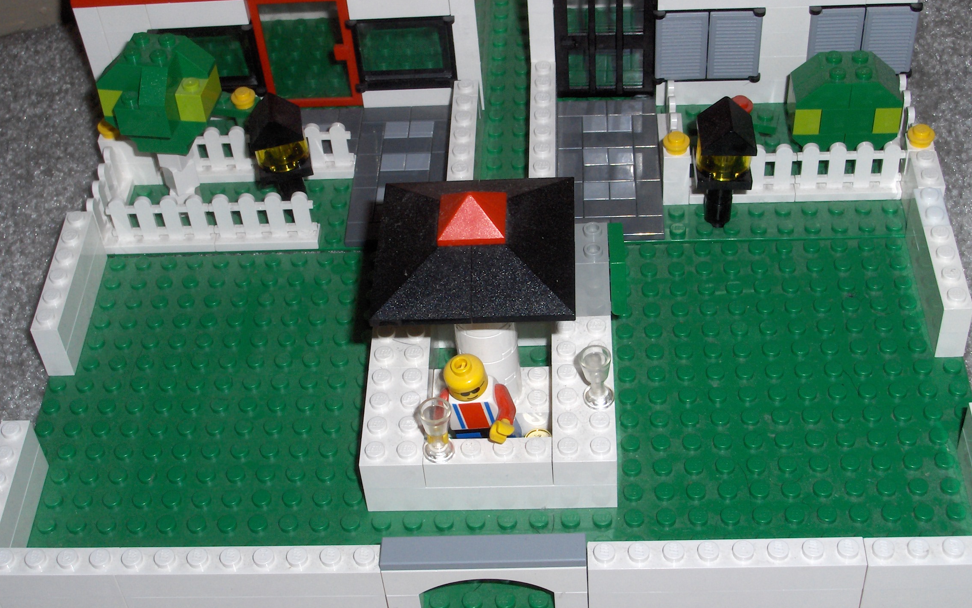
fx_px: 1590
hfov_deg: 34.0
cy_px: 249
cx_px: 485
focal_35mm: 60
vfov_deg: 21.6
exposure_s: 1/90
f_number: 5.3
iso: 100
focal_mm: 9.19
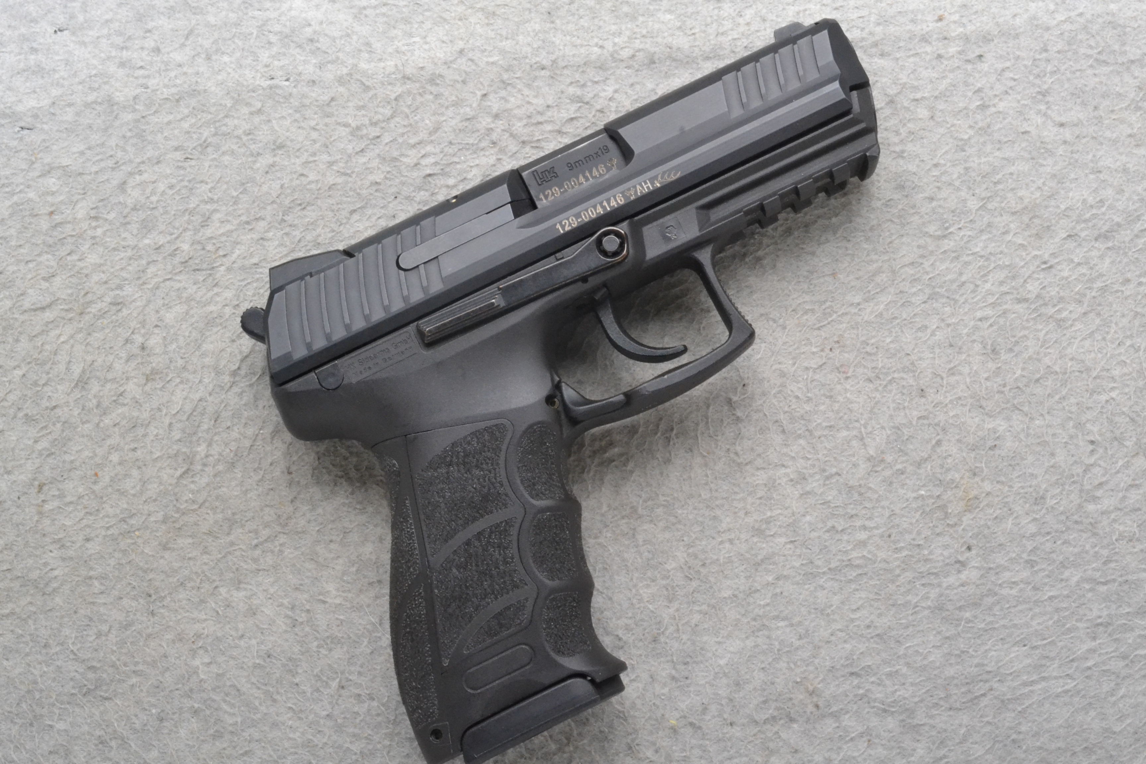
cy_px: 382
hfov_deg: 33.4
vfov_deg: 22.6
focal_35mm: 60
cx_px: 573
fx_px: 1910
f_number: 20
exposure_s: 1/125
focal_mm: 40
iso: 3200
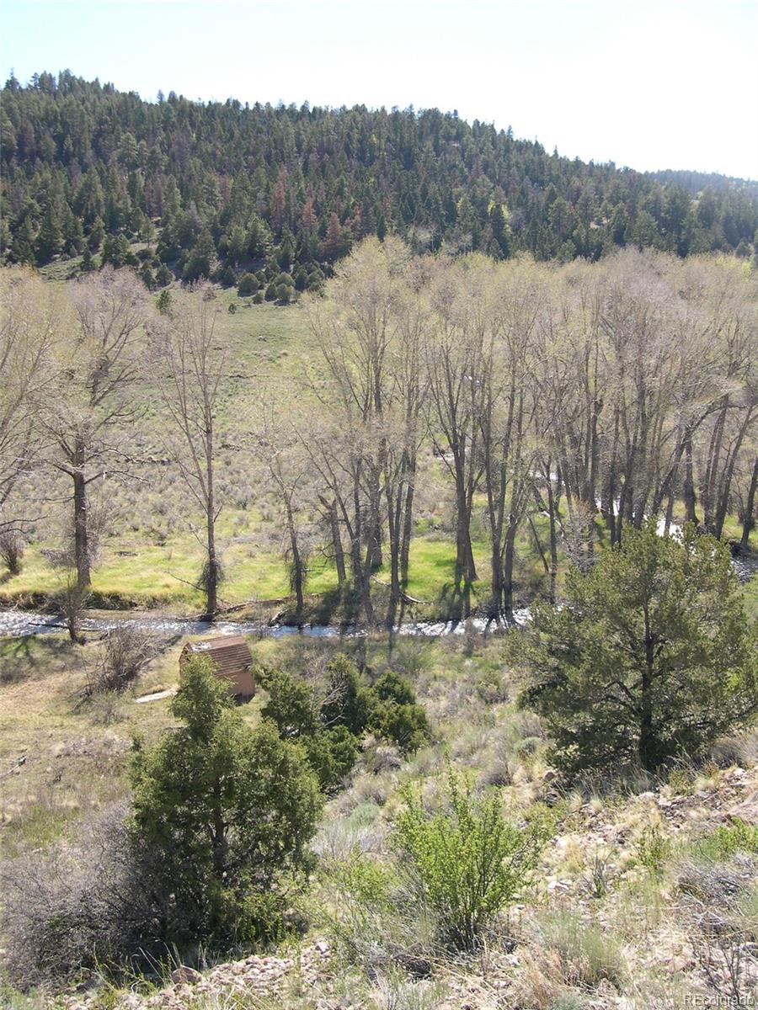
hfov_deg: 37.7
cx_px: 379
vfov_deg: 49.0
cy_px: 505
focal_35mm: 38
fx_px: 1109
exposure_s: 1/583
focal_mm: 8
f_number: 2.8
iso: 100
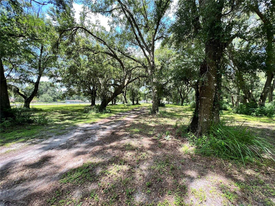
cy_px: 103
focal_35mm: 13
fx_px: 103
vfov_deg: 89.9
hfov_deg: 106.2
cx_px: 138
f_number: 1.8
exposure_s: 1/207
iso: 32
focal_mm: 1.57
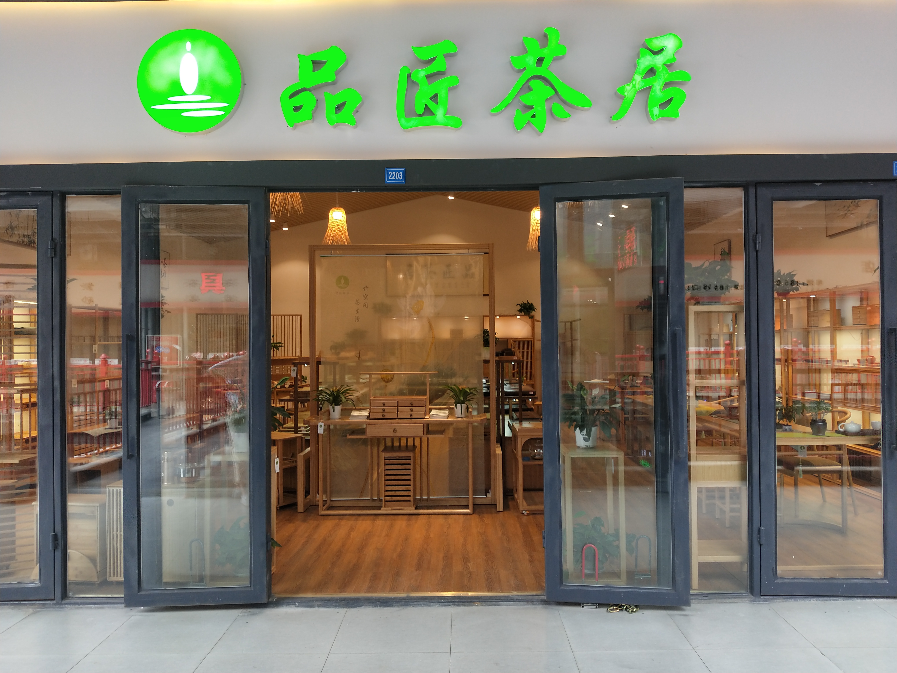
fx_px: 596
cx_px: 448
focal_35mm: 23
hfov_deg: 73.9
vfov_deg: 58.9
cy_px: 336
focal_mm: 3.99
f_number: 1.7
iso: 104
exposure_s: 1/100
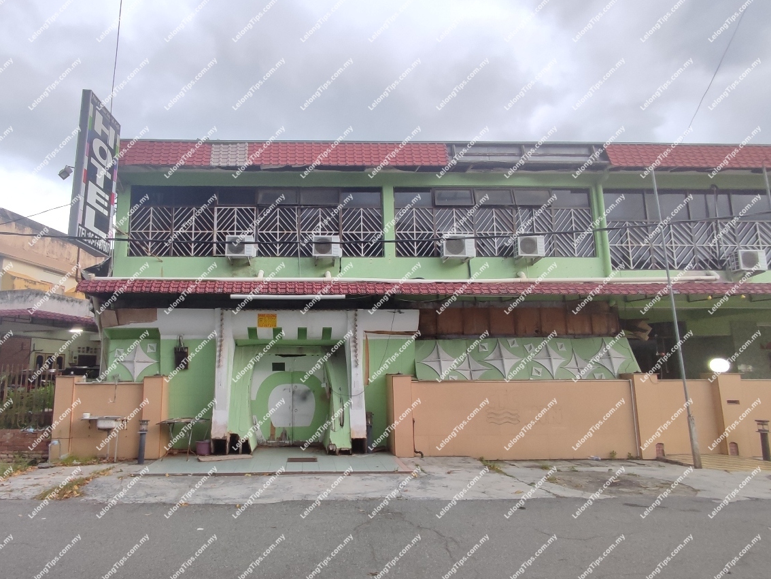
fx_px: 379
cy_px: 289
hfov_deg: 90.9
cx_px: 362
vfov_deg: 74.8
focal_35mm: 17
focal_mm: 1.65
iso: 117
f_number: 2.2
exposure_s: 1/50
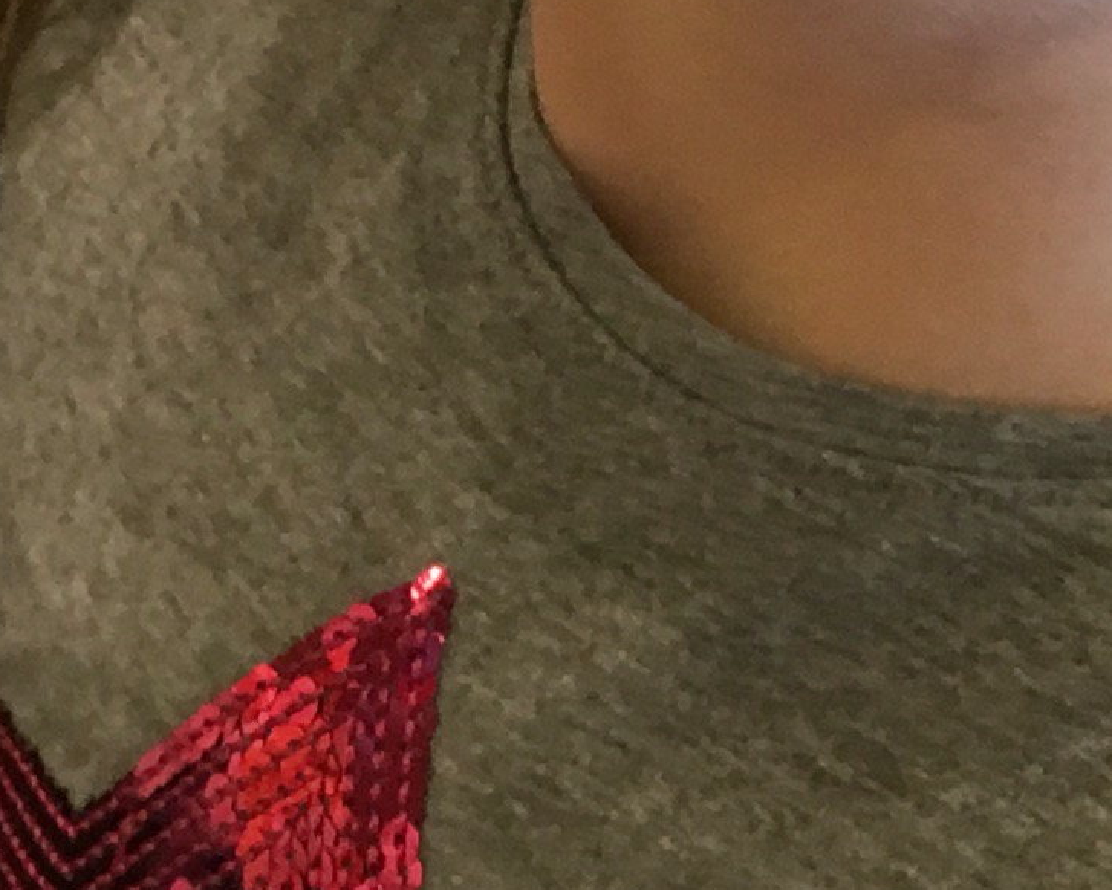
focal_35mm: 157
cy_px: 113
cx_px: -44
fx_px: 5168
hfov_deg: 12.1
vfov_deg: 9.8
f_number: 2.2
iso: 64
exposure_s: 1/33
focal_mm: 4.15
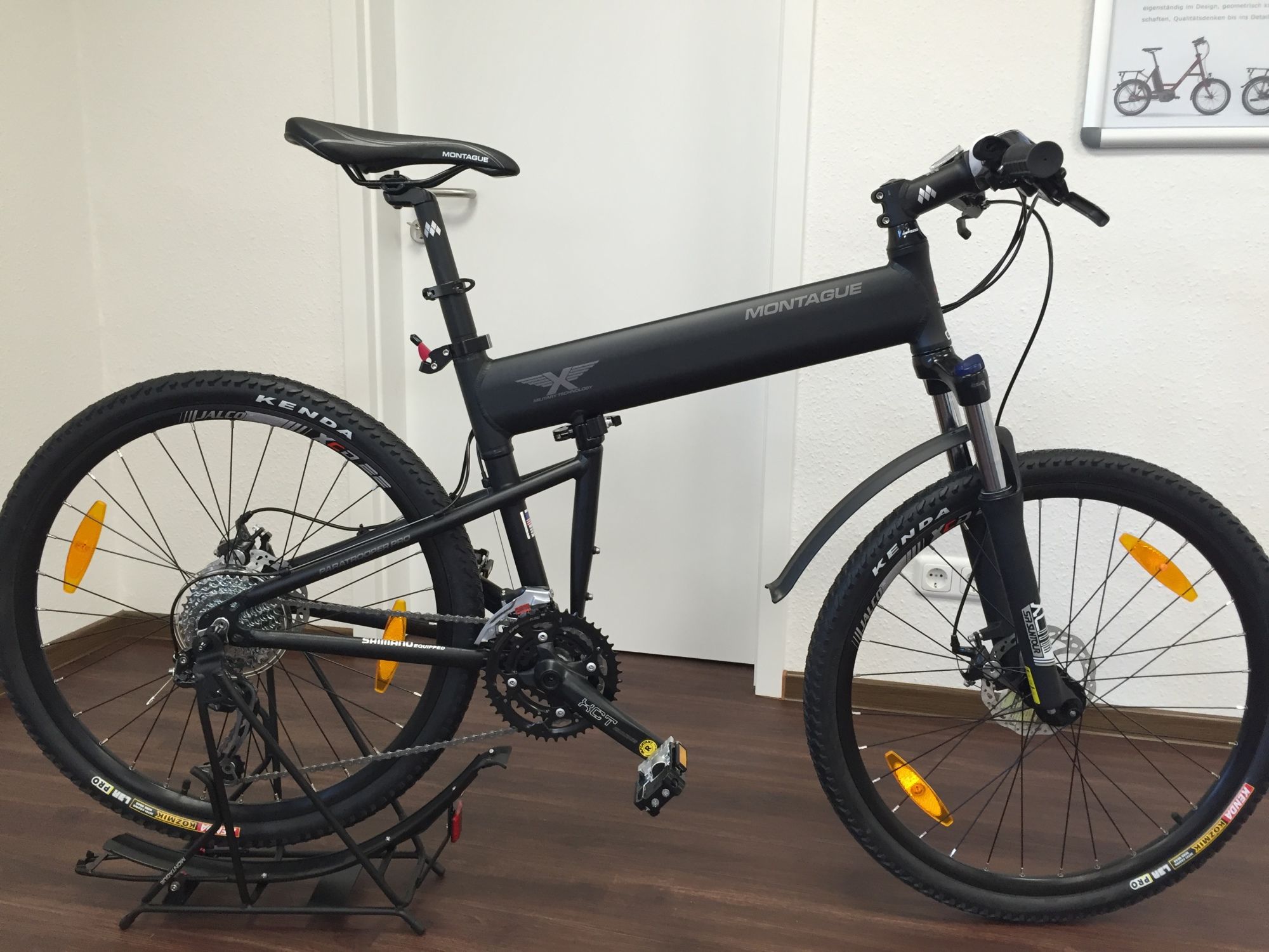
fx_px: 1063
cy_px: 476
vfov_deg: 48.2
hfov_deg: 61.7
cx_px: 634
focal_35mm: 29
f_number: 2.2
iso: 50
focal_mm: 4.15
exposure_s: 1/33
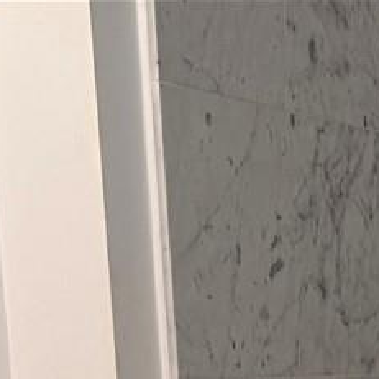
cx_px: 269
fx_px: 1821
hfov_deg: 11.9
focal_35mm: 147
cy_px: 983
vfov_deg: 10.0
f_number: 1.78
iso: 125
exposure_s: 1/60
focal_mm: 6.76
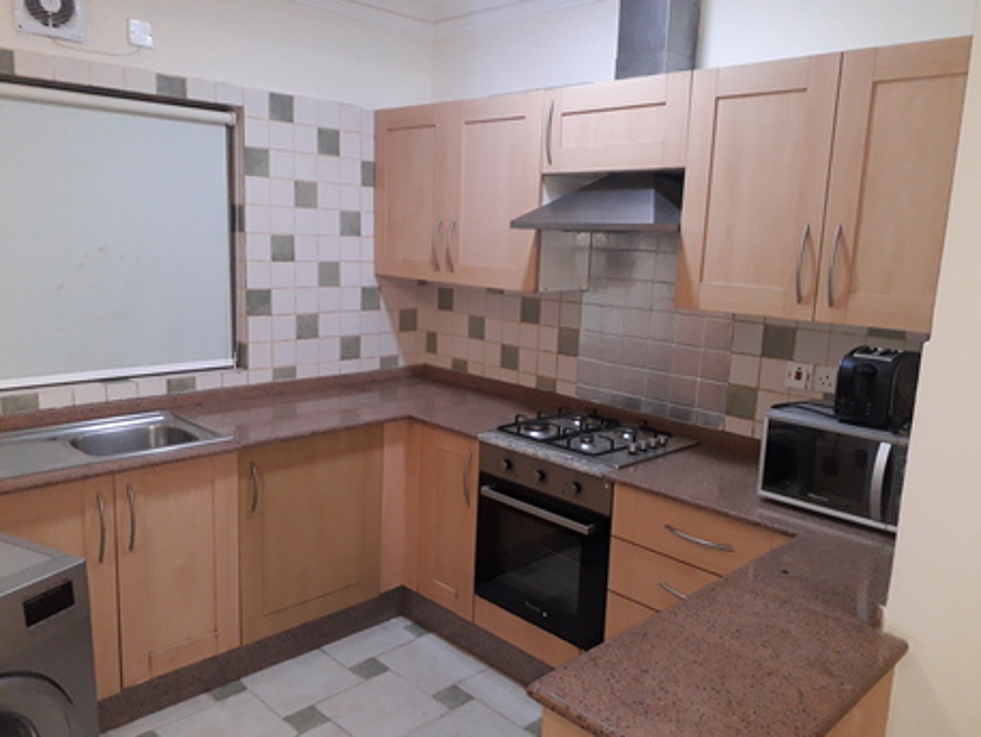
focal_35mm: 27
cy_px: 368
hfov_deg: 65.3
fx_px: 765
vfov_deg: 51.4
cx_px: 490
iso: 200
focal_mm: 3.6
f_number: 1.9
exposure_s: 1/33
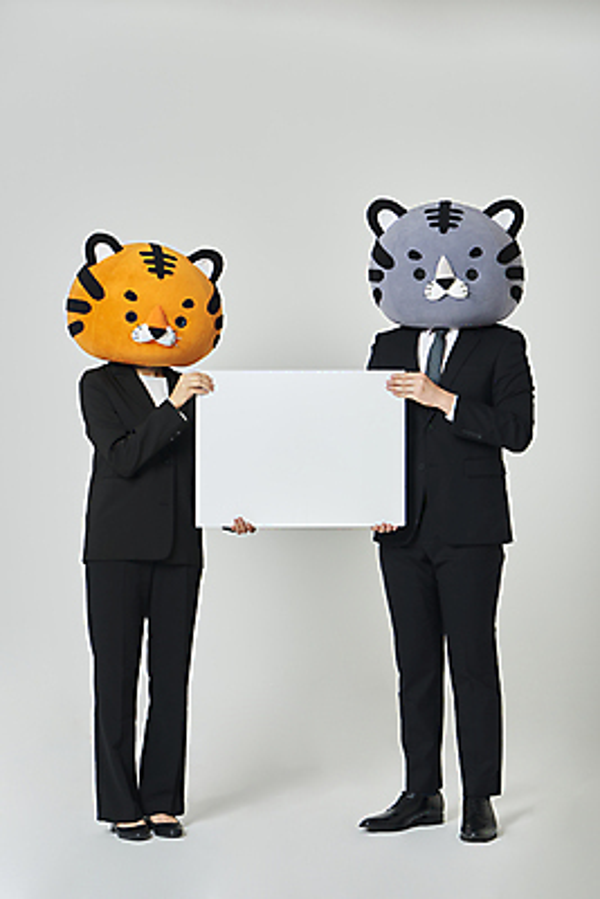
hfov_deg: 19.5
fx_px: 1748
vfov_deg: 28.8
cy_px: 450
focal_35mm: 70
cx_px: 300
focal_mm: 70
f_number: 8
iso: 100
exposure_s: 1/125
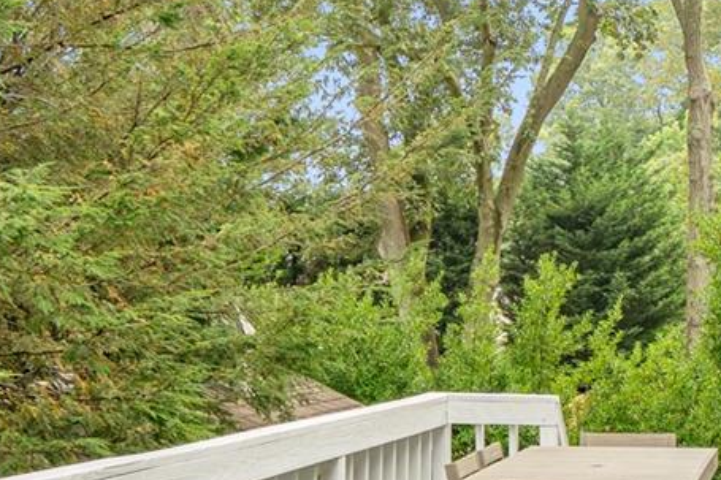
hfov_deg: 27.7
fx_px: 1441
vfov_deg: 18.9
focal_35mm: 72
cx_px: 540
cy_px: 251
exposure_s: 1/200
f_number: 4.5
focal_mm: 16
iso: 320
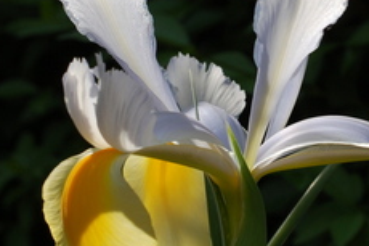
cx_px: 270
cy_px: 93
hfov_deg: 13.7
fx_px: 1536
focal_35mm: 150
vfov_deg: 9.1
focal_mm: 50
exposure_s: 1/250
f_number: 9
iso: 200
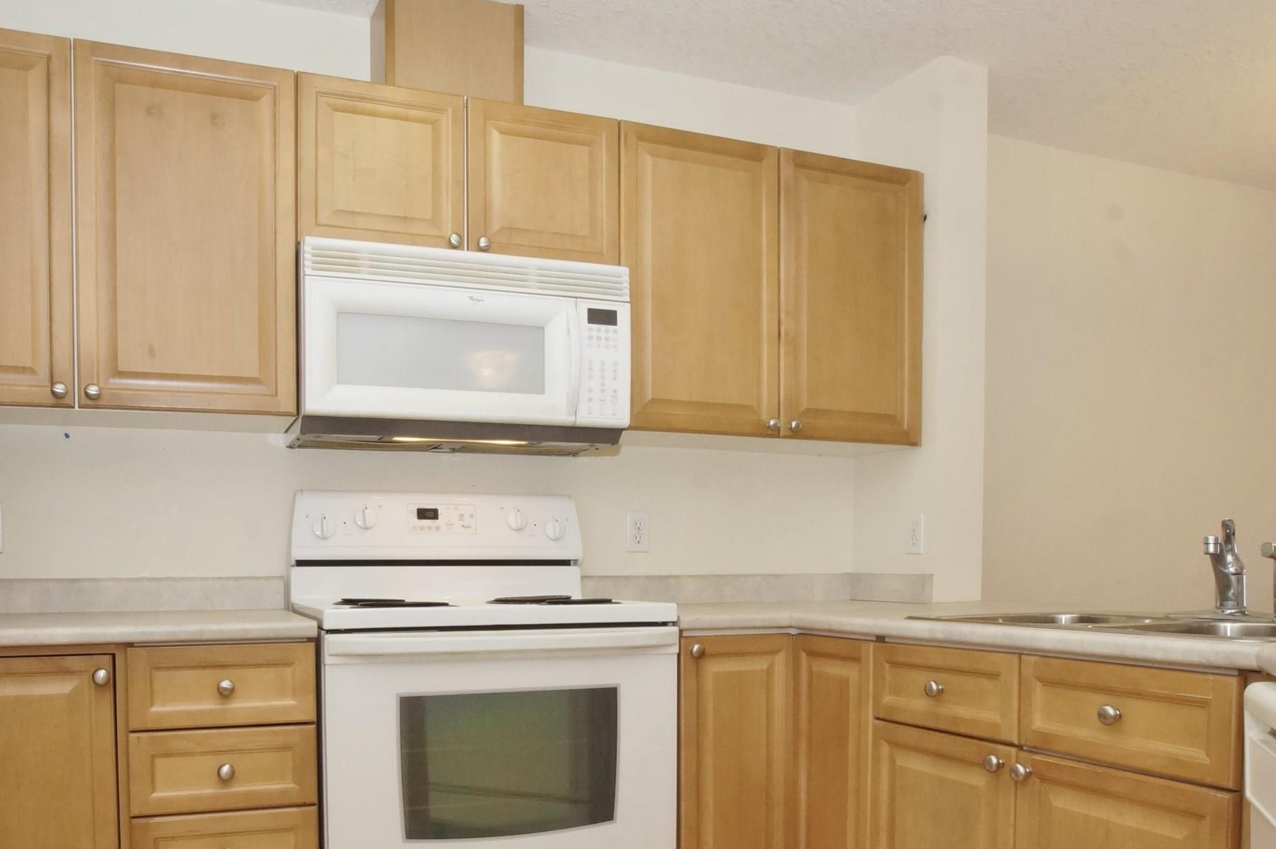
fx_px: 986
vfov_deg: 46.0
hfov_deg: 65.5
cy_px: 553
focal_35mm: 28
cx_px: 543
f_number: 14
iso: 800
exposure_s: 1/8
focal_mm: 11
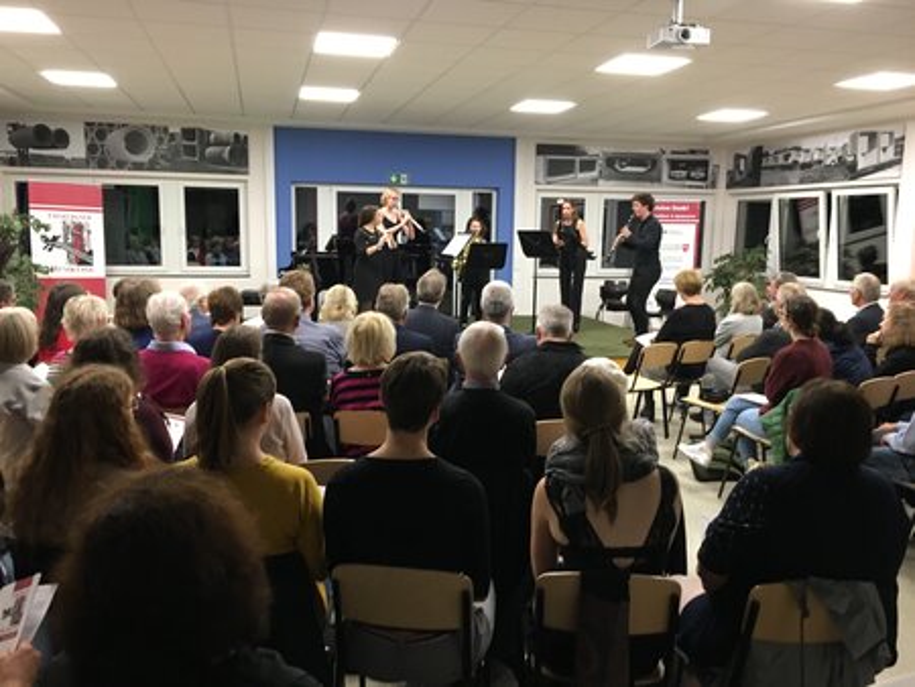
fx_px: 767
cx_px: 458
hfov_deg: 61.6
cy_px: 344
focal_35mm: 29
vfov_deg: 48.3
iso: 200
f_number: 2.2
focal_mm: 4.15
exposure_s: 1/33
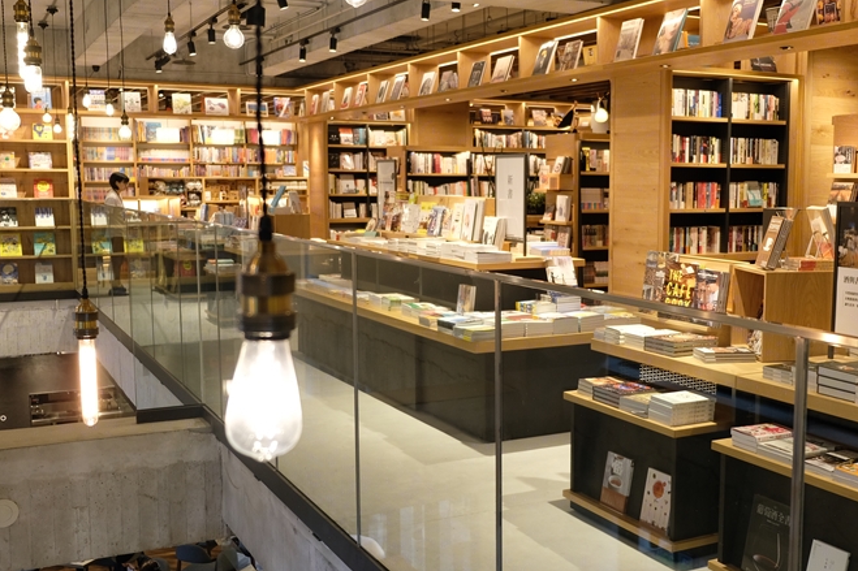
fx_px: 977
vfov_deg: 32.6
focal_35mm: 41
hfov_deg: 46.9
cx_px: 547
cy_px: 300
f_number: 2.8
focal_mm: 18
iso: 400
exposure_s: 1/60
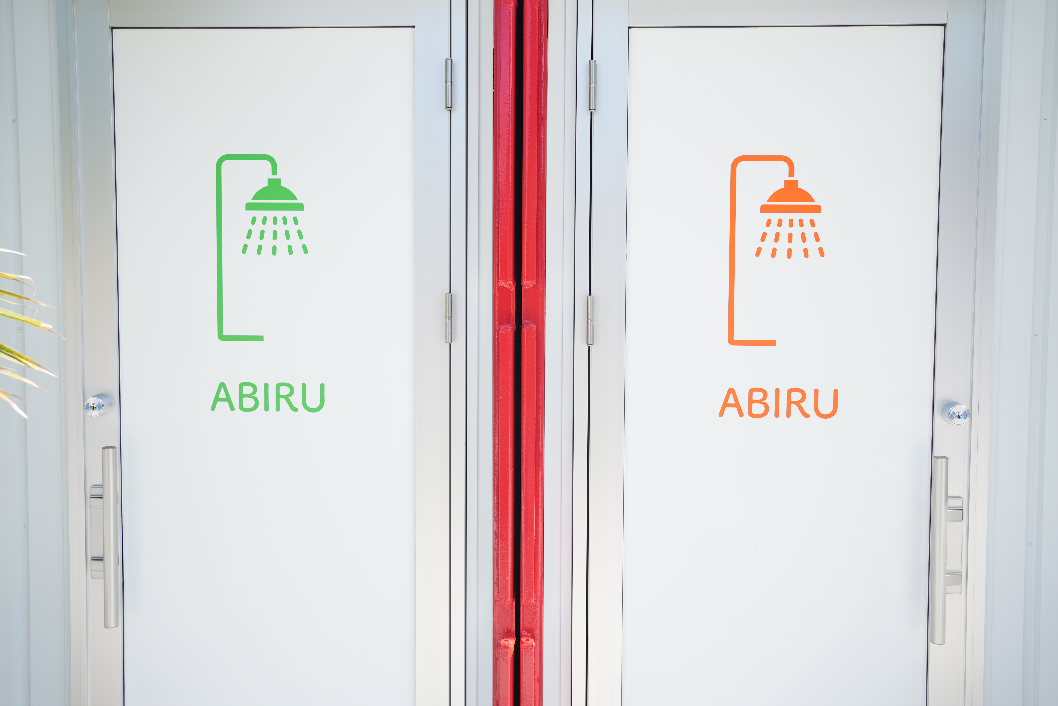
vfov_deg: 37.9
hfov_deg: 54.4
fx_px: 1029
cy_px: 353
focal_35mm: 35
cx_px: 529
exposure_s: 1/250
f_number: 4
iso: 100
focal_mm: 35
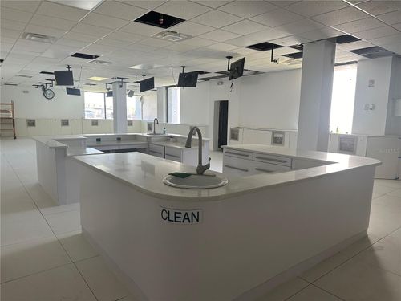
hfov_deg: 71.6
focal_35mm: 24
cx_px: 200
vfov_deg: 56.8
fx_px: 278
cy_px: 150
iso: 160
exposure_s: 1/121
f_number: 1.78
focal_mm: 6.86
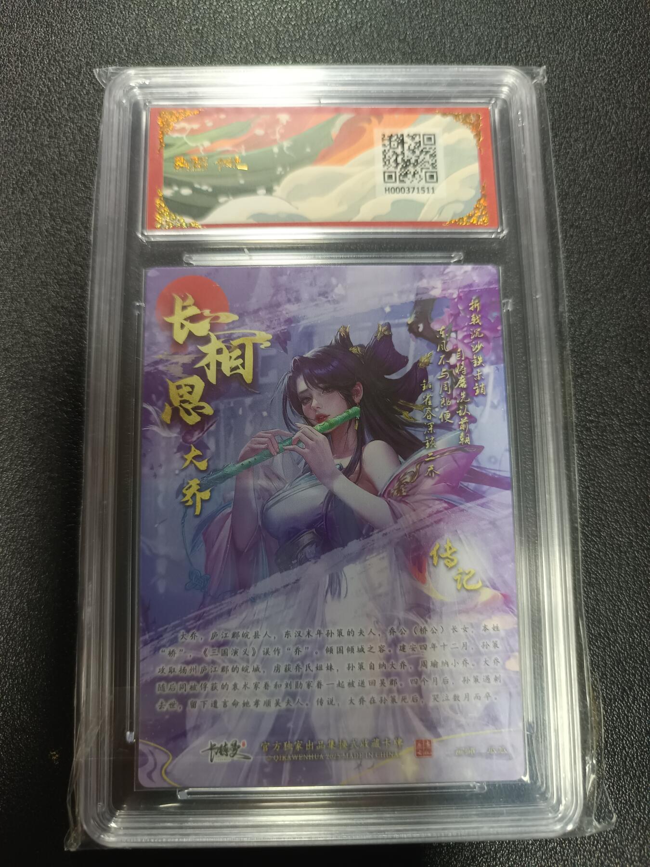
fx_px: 601
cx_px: 325
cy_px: 434
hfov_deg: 56.8
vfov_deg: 71.6
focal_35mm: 24
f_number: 1.7
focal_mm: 5.31
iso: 922
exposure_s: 1/50
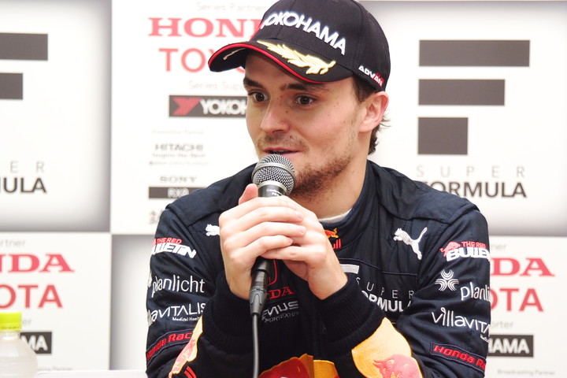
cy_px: 189
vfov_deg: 10.2
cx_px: 284
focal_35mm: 135
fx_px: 2126
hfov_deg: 15.2
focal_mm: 90
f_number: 5.6
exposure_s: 1/125
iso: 400
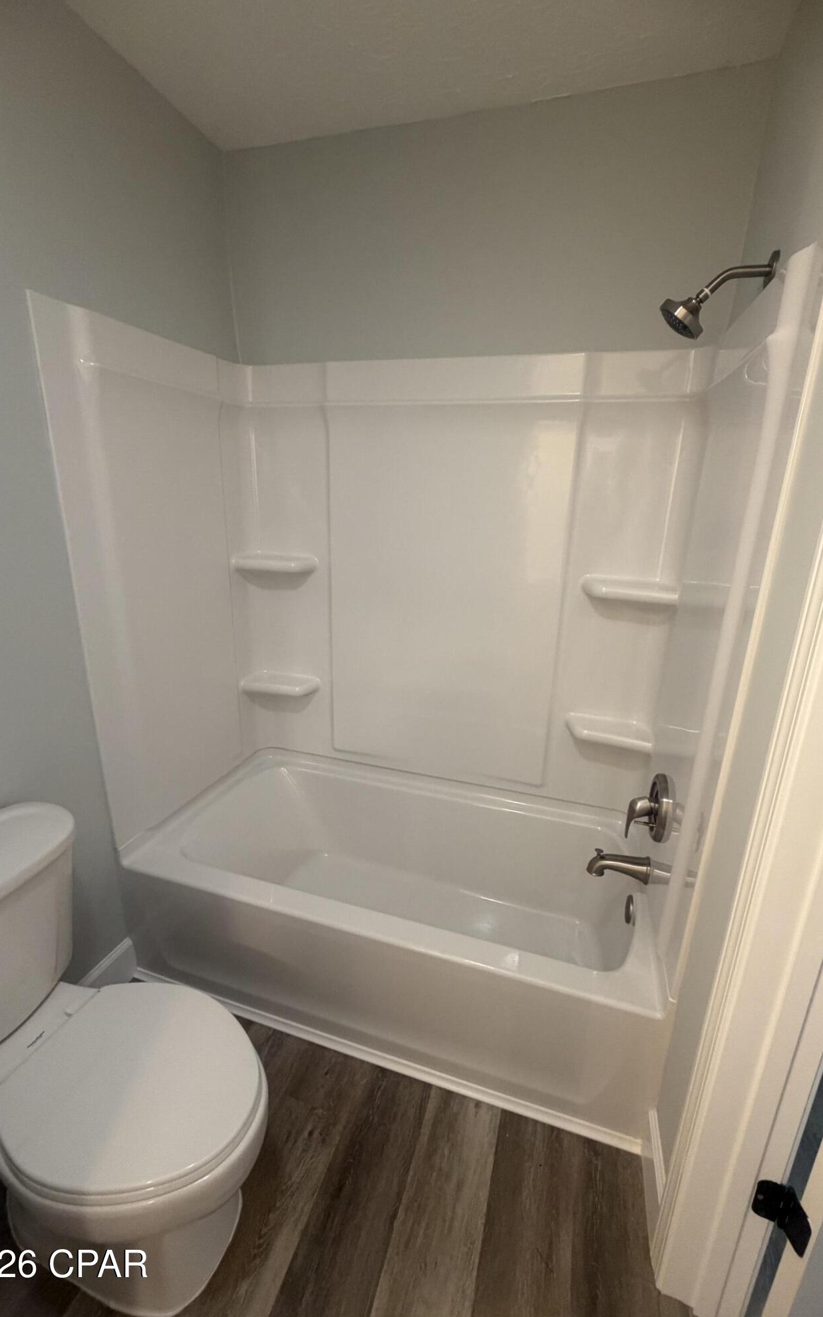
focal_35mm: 15
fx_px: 538
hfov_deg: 74.8
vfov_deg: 101.5
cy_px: 659
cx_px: 422
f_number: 2.2
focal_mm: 2.22
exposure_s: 1/60
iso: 250
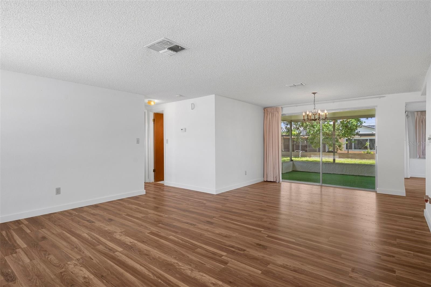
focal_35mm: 18
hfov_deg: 90.0
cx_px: 216
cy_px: 144
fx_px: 215
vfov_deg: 67.4
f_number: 8
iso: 320
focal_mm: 18
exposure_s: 1/2
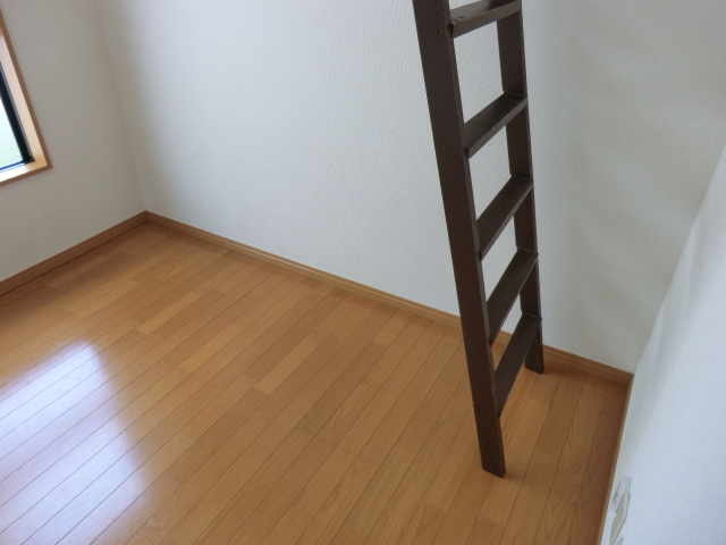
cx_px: 363
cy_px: 272
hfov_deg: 71.6
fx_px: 503
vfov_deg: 56.8
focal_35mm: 24
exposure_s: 1/60
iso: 100
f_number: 3.2
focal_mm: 4.3
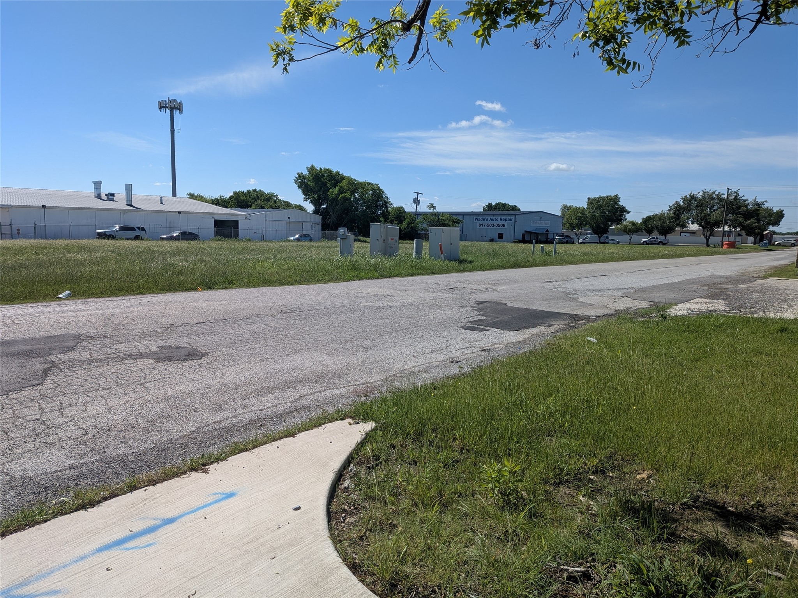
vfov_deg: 56.8
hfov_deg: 71.6
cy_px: 299
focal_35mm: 24
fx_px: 553
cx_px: 399
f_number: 1.7
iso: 30
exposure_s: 1/2096
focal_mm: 4.53
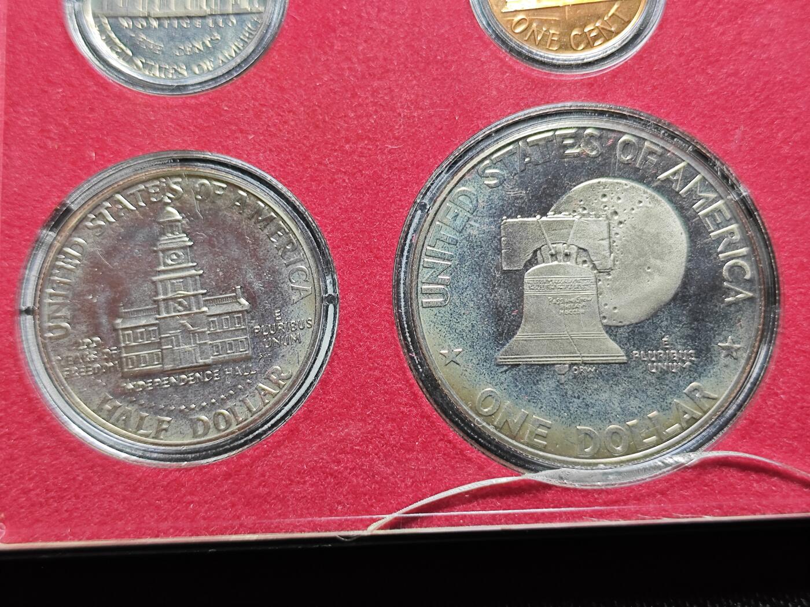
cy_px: 304
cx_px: 405
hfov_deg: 38.9
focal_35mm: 49
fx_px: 1147
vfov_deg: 29.7
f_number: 1.6
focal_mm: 5.84
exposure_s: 1/50
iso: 160
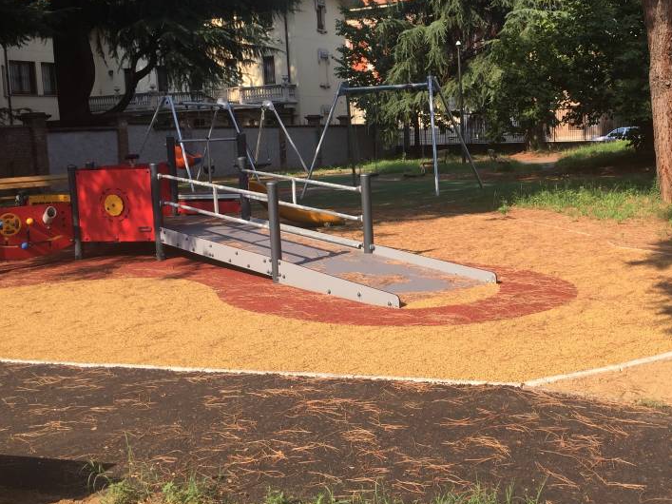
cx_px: 455
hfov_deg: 44.1
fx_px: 815
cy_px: 204
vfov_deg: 34.2
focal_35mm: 42
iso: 32
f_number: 2.2
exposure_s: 1/775
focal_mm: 4.15
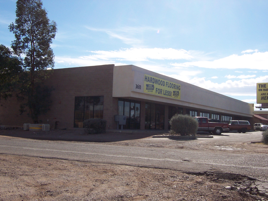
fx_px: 403
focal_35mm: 52
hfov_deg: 36.8
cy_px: 100
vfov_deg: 28.0
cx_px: 134
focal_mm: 8
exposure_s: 1/500
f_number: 6.7
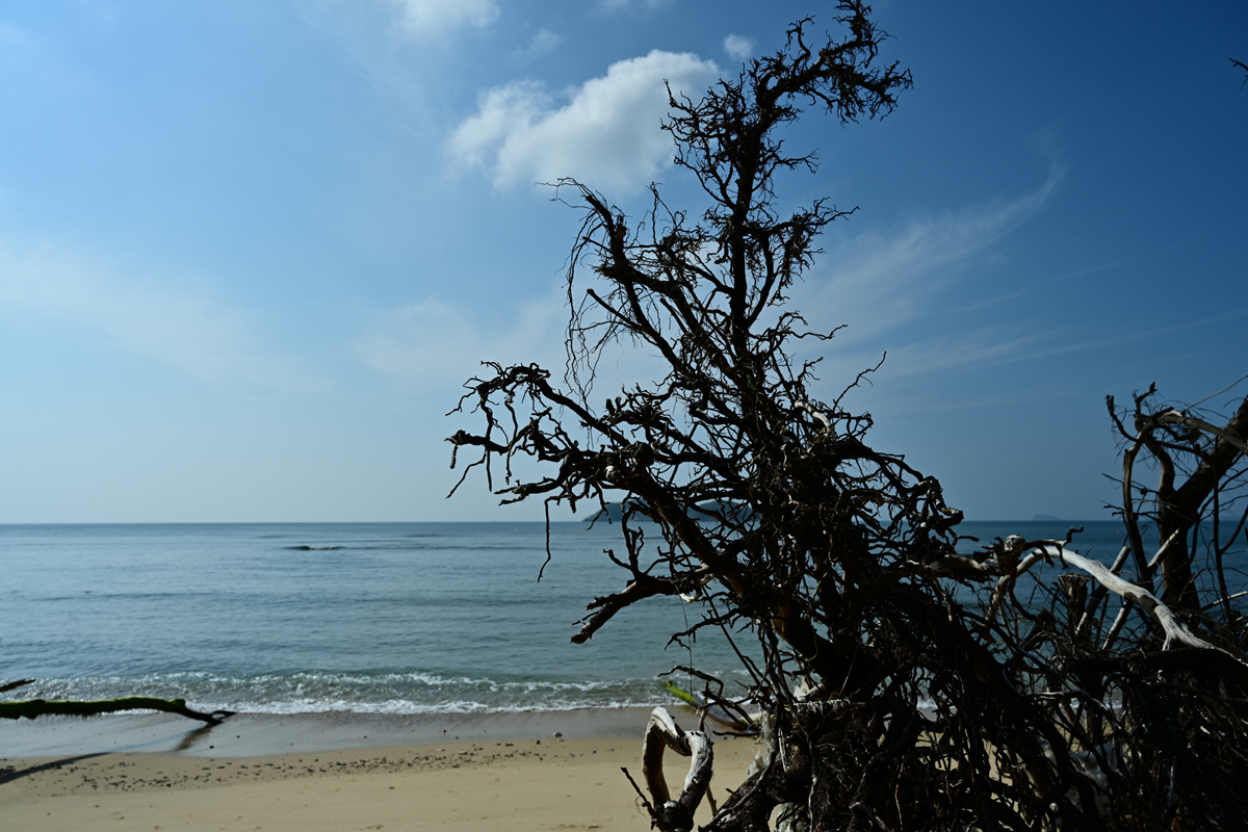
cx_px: 624
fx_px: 832
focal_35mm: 24
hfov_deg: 73.7
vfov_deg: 53.1
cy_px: 416
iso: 100
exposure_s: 1/1000
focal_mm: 24
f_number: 8
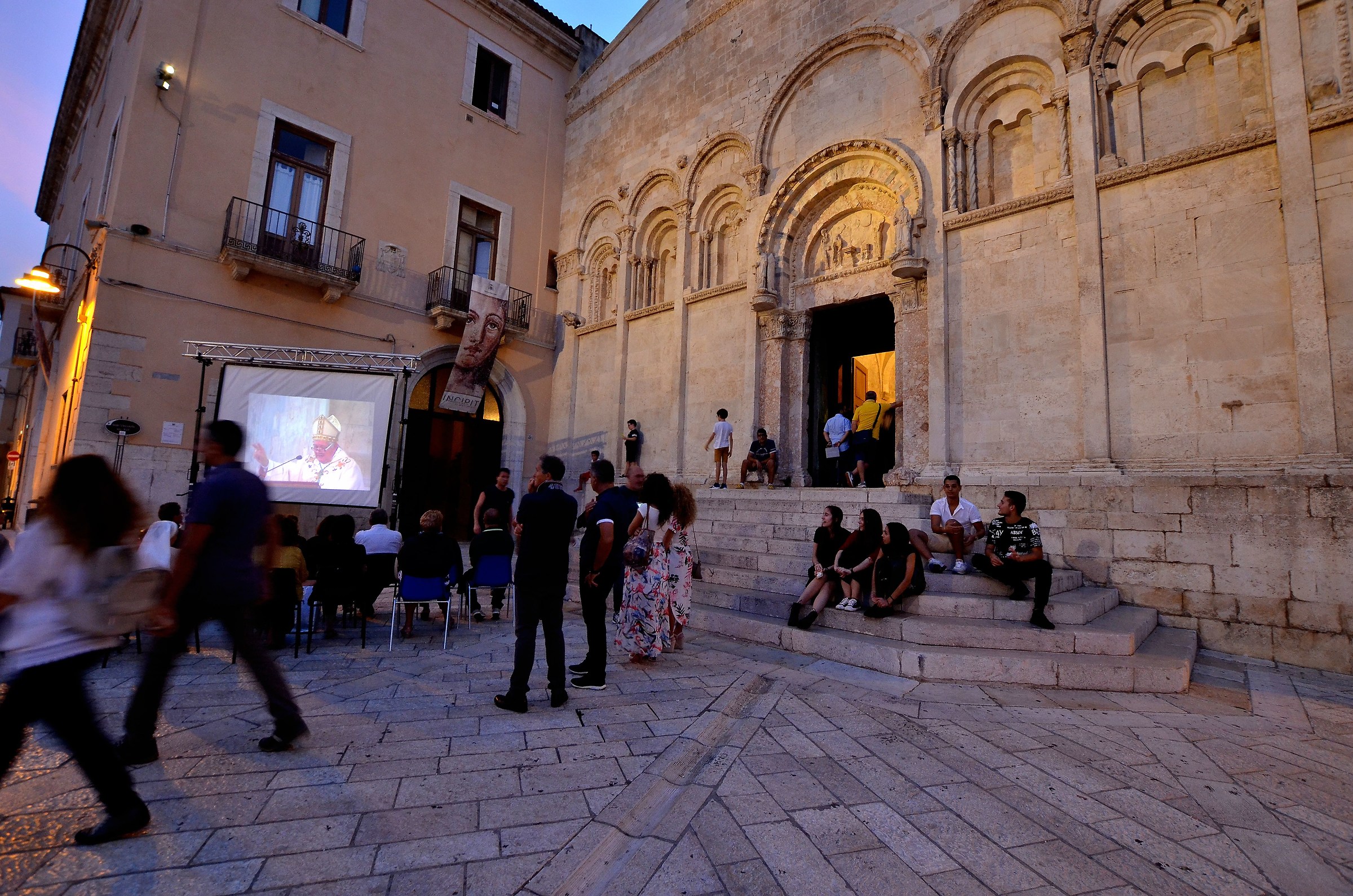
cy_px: 448
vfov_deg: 77.1
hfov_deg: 100.5
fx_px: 563
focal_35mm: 15
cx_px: 676
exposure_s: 1/20
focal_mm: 10
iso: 800
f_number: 6.3
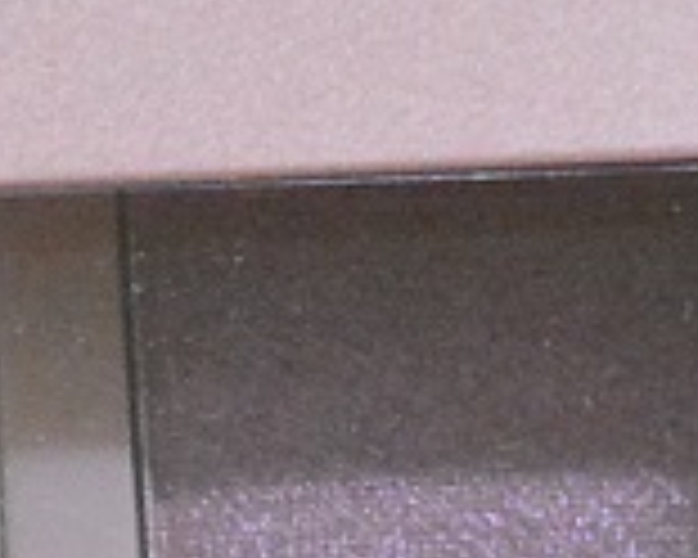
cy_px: 1494
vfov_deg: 2.9
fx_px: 10784
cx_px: -1378
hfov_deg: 3.6
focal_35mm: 522
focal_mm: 40
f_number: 6.3
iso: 5000
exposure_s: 1/60
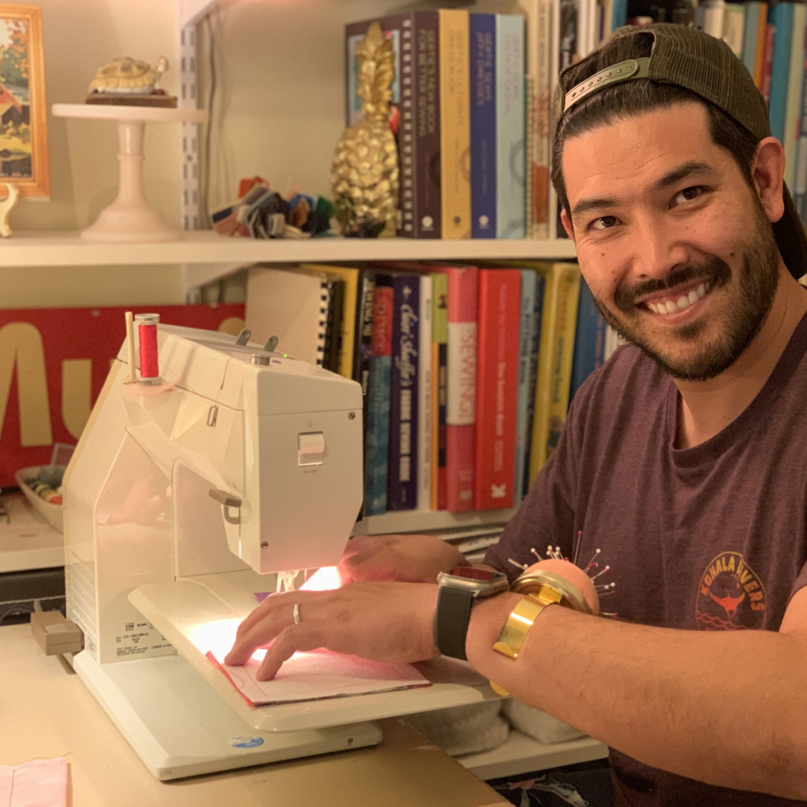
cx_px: 518
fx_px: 1635
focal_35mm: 62
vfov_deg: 27.7
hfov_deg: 27.6
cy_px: 403
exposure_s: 1/30
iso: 640
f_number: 2.4
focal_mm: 6
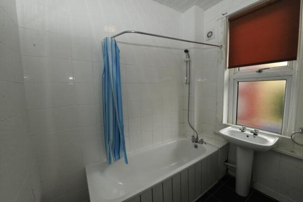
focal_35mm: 14
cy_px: 101
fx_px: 118
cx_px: 152
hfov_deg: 104.3
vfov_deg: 81.2
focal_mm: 14
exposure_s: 1/125
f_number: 11
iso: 1250
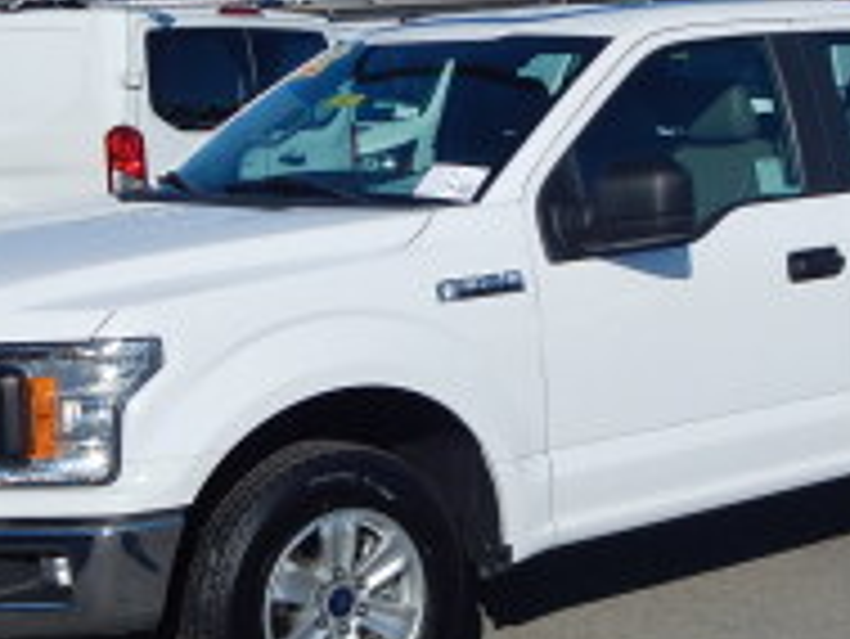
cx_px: 558
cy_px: 349
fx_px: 1917
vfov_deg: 18.9
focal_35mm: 78
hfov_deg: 24.9
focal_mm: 6.8
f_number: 6.9
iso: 125
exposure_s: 1/1250
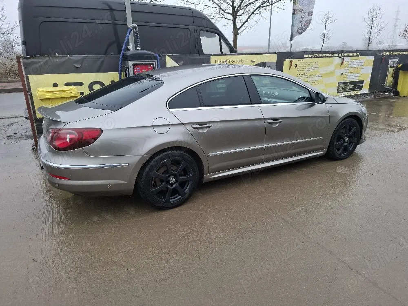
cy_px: 153
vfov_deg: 58.9
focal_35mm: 23
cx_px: 204
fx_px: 271
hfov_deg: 73.9
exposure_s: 1/476
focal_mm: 5.54
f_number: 1.8
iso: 50
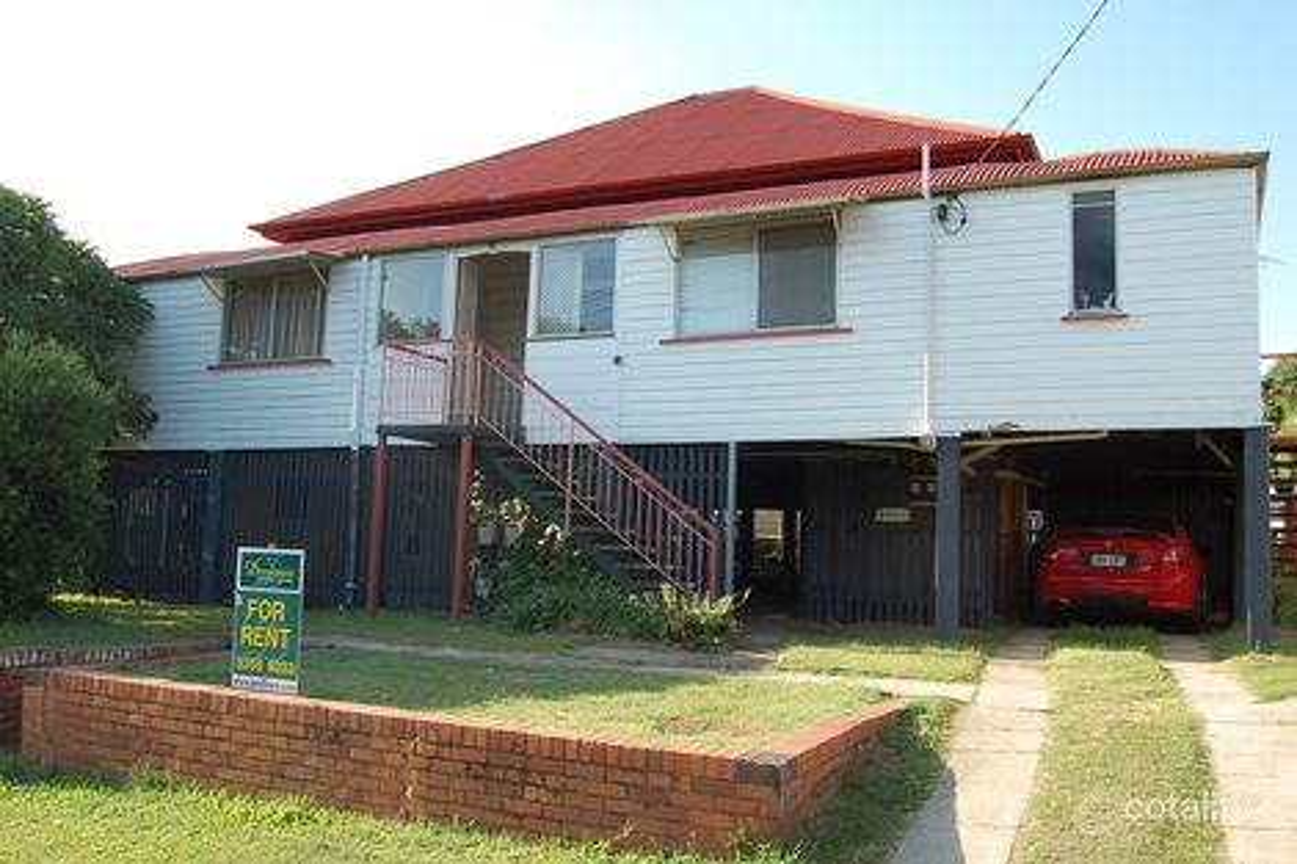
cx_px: 648
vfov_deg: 39.9
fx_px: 1188
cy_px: 432
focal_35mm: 33
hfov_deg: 57.2
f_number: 7.1
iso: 200
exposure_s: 1/200
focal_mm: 22
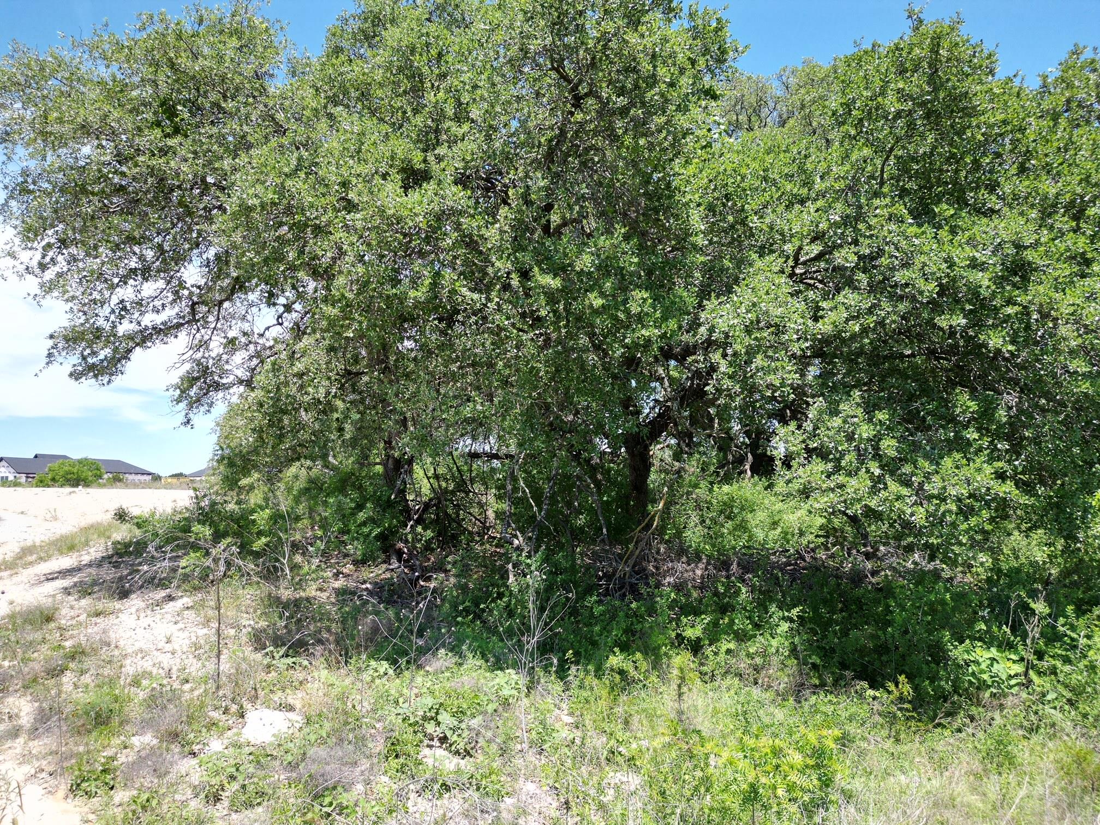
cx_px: 550
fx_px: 763
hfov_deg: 71.6
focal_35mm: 24
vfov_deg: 56.8
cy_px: 412
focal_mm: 6.72
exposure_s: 1/1500
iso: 100
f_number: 1.7
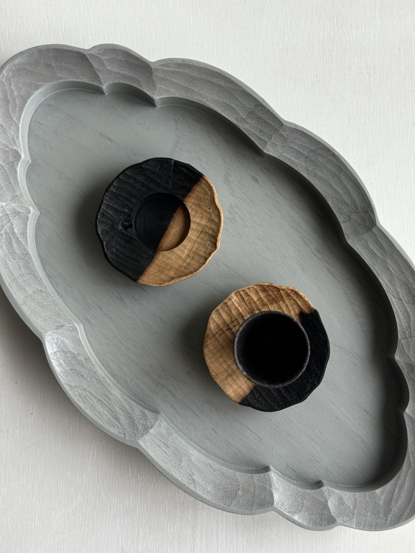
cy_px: 276
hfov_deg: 30.3
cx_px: 208
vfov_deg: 39.7
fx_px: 767
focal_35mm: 48
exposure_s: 1/60
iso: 200
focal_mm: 6.76
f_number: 1.78
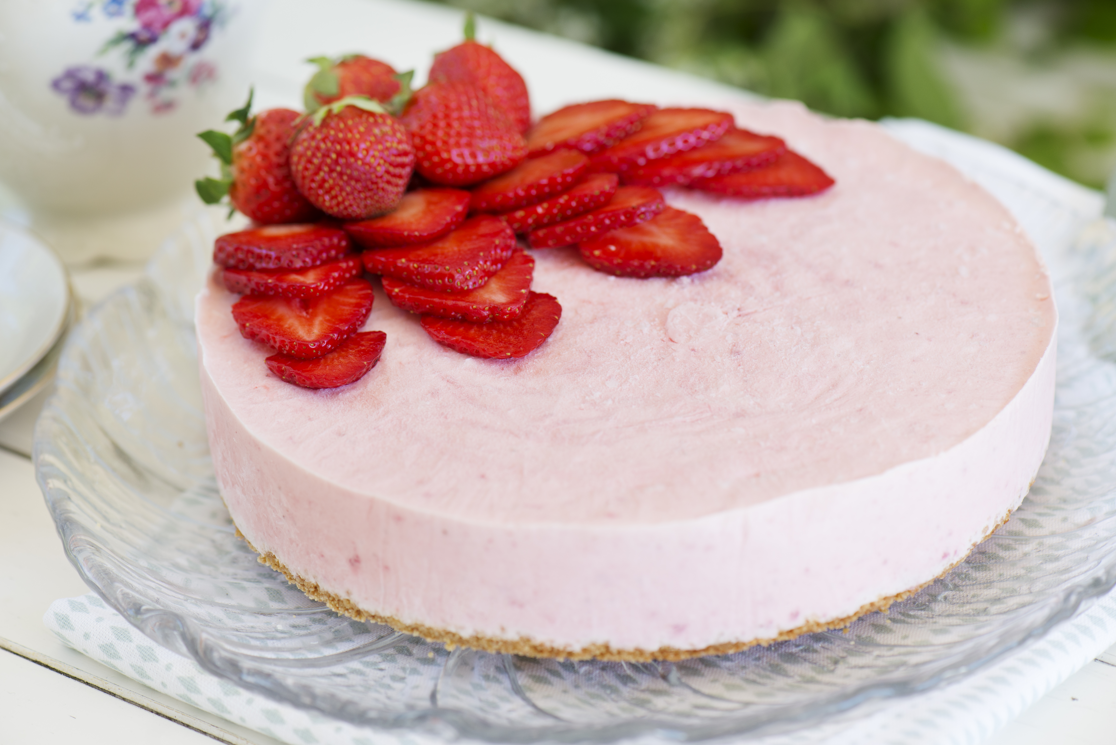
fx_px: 3256
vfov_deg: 13.1
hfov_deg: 19.5
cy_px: 372
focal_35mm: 105
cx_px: 558
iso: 200
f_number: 4.5
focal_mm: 105
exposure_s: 1/160
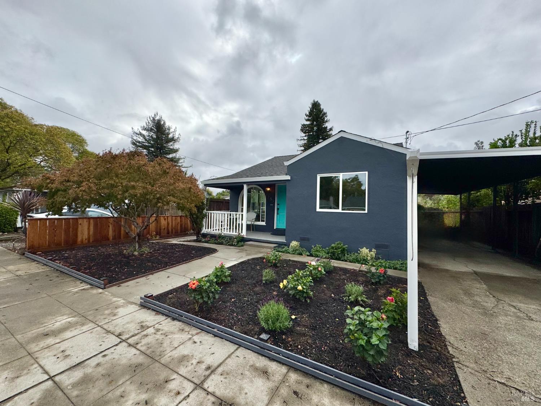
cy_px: 203
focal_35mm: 14
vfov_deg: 85.7
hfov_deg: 102.1
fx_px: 219
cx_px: 270
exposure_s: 1/3546
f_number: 2.2
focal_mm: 2.22
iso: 50
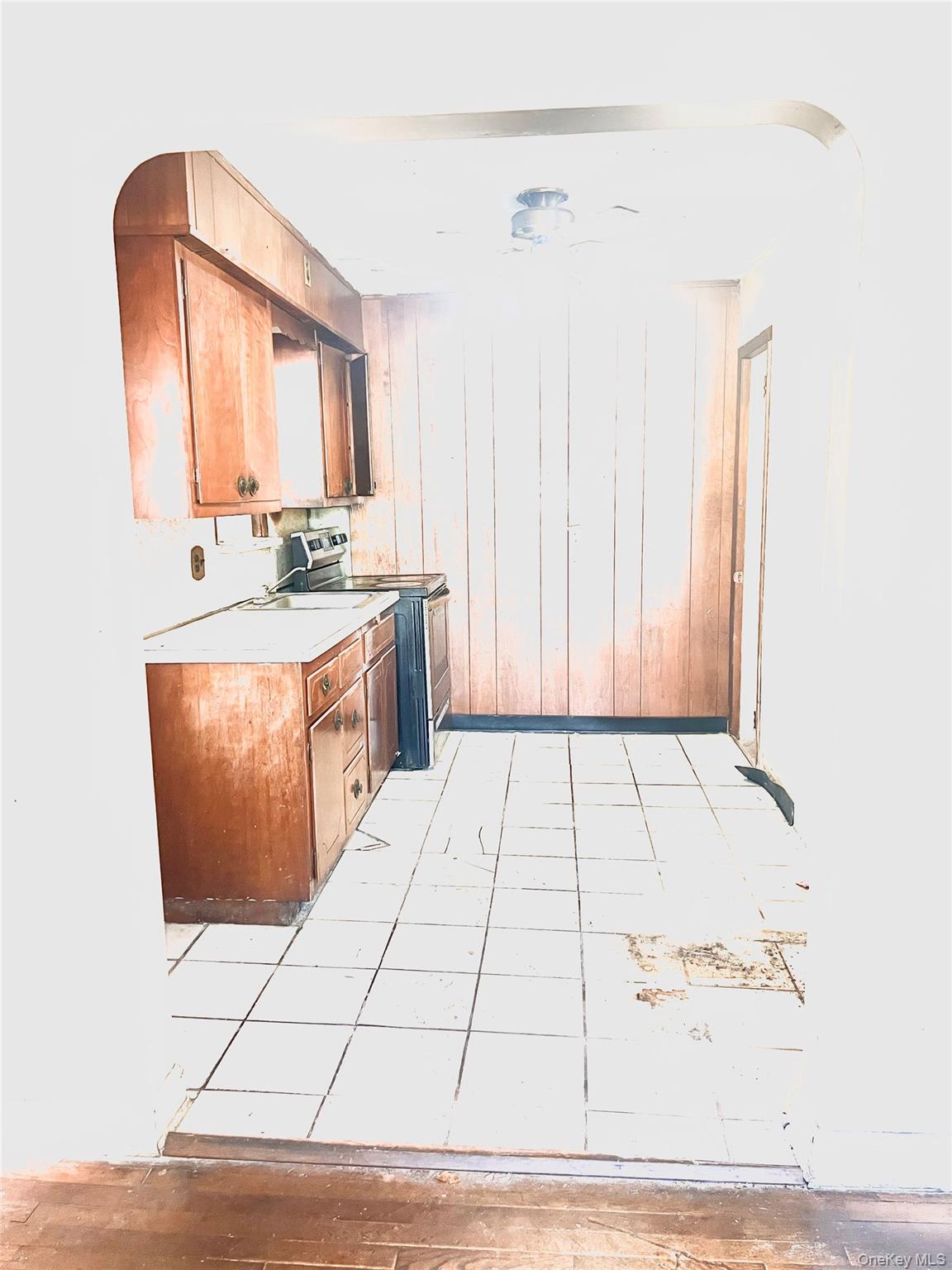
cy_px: 635
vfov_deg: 67.3
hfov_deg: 53.1
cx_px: 476
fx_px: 953
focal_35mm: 26
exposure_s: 1/60
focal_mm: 5.7
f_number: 1.5
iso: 100
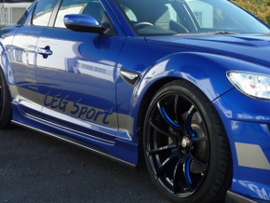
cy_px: 65
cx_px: 229
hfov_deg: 31.1
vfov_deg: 24.3
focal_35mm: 60
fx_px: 468
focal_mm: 4.1
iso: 80
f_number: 4
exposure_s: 1/250
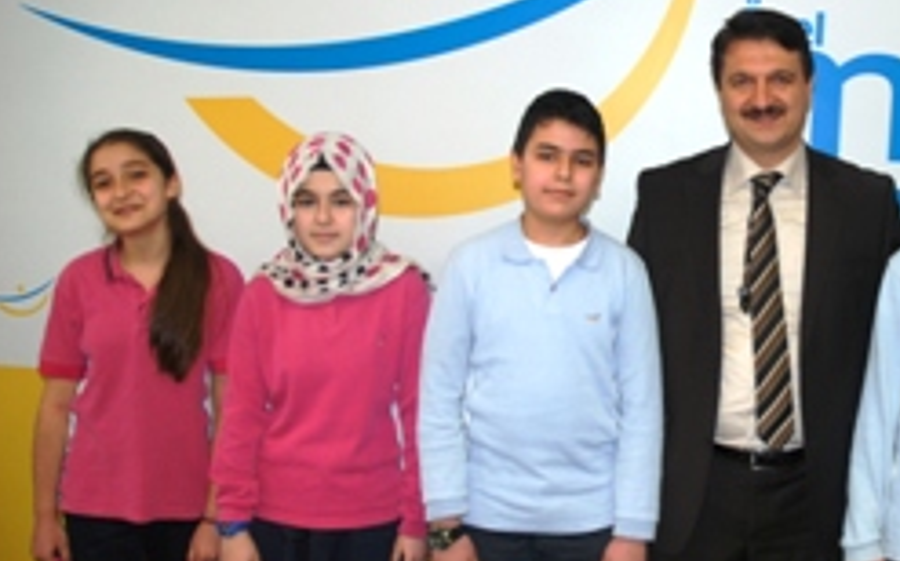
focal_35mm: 50
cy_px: 280
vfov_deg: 25.8
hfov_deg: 38.3
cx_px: 762
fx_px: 1226
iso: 200
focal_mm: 18
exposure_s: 1/60
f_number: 3.5
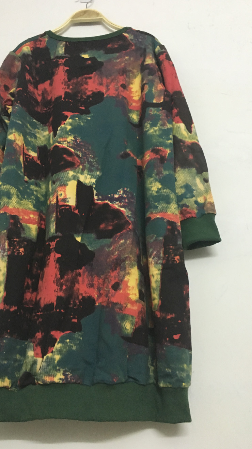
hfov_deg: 36.6
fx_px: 380
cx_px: 110
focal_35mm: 32
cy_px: 224
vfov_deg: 61.0
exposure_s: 1/20
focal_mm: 4.15
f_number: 2.2
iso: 200
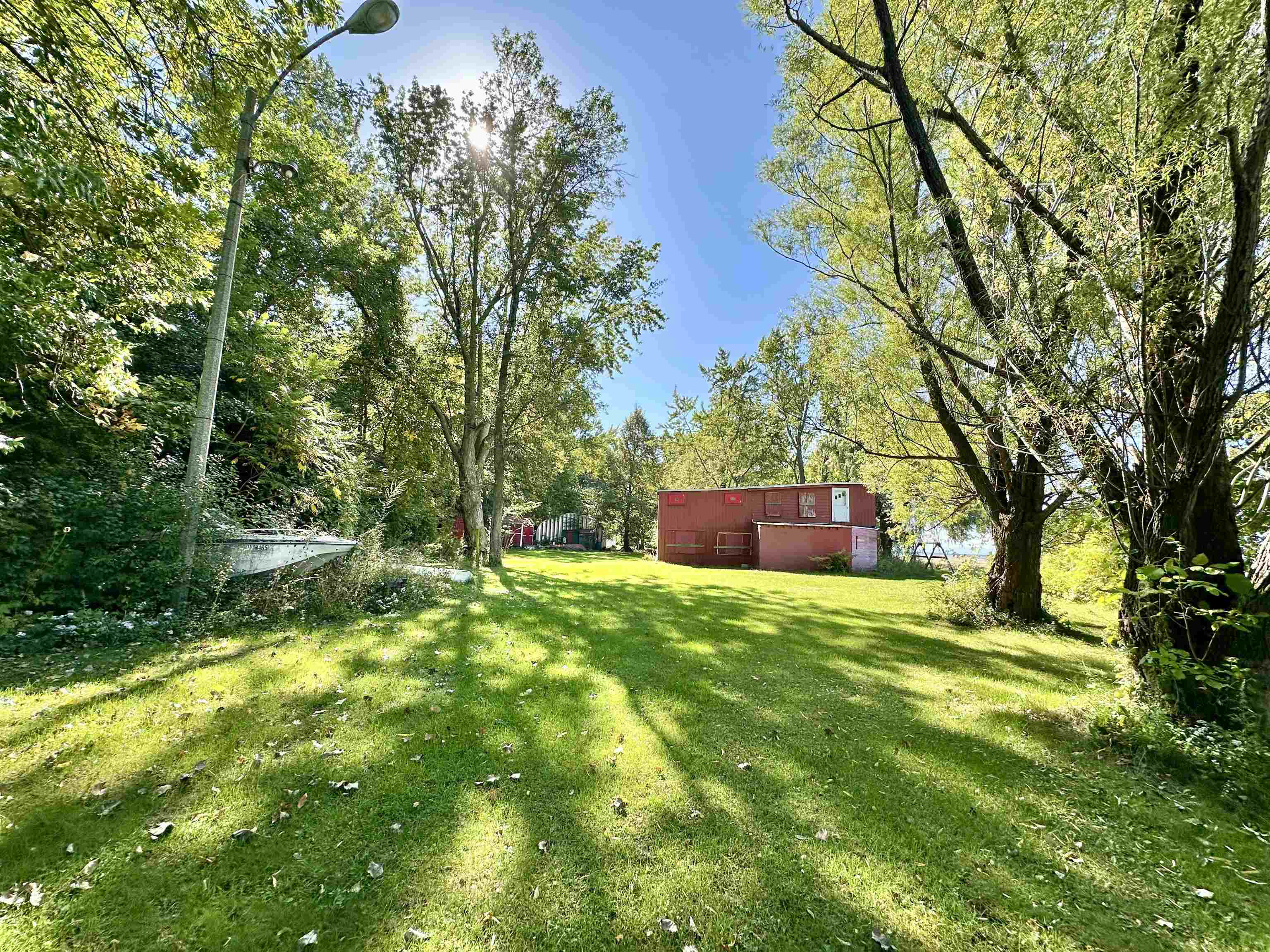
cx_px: 635
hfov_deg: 102.1
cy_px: 476
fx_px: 514
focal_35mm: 14
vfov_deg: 85.7
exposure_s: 1/548
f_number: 2.2
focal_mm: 2.22
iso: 40
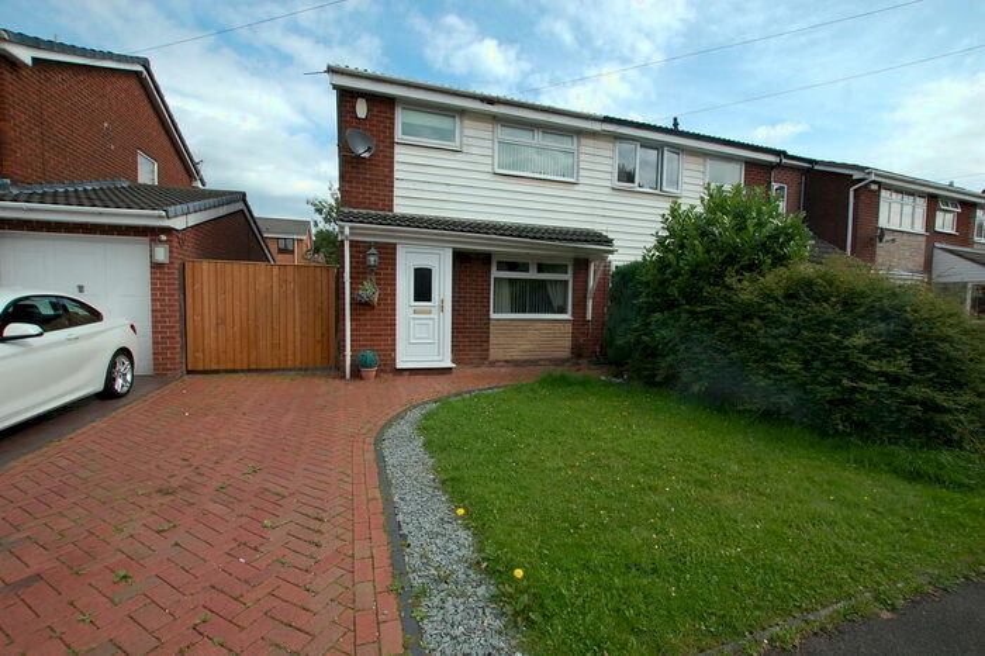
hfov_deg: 100.4
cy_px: 328
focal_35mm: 15
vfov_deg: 77.3
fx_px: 410
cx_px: 492
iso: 200
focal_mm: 10
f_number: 8
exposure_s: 1/250
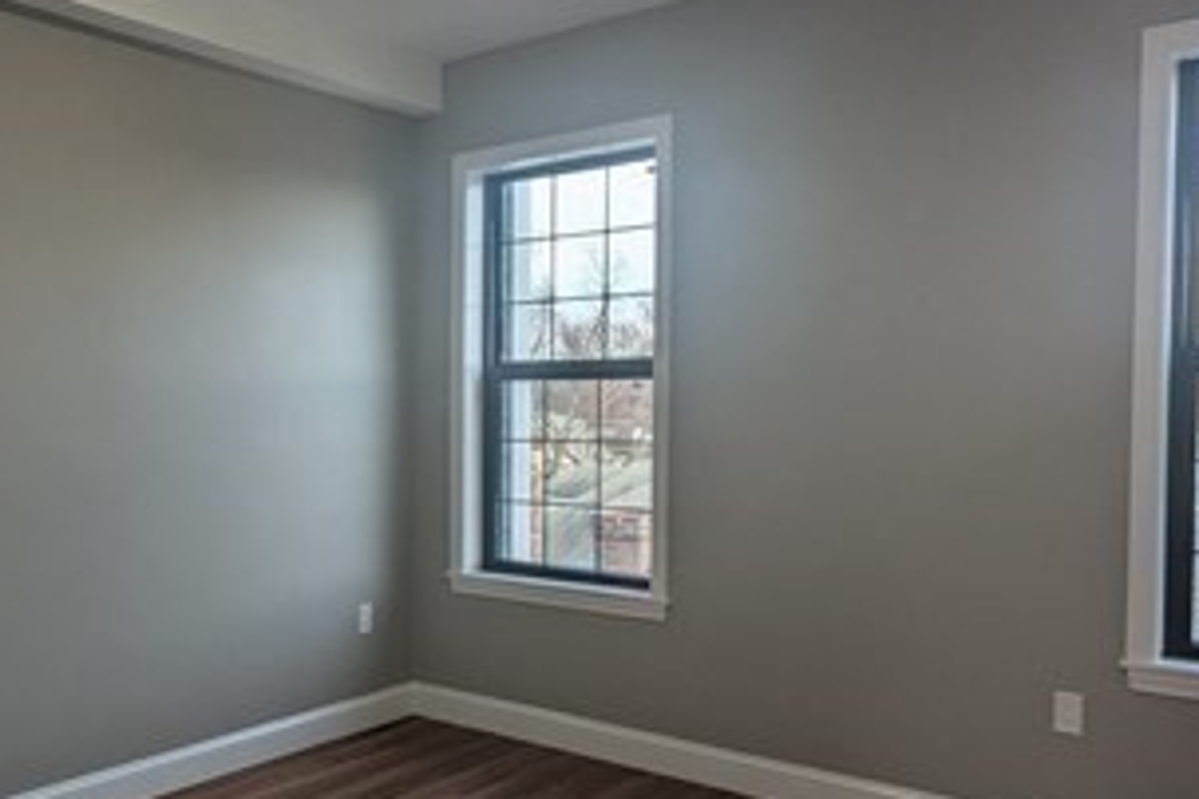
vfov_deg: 39.9
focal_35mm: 33
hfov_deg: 56.5
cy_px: 447
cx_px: 447
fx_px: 1099
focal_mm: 2.35
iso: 74
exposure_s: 1/120
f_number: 2.2
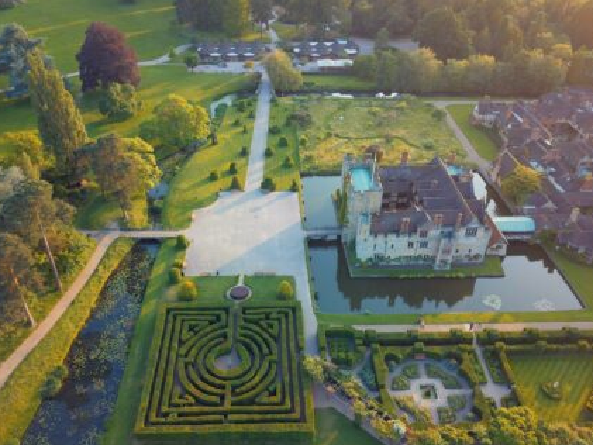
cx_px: 302
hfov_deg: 63.4
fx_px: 480
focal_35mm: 28
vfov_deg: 49.7
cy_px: 238
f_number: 2.2
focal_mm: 4.73
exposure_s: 1/60
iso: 100
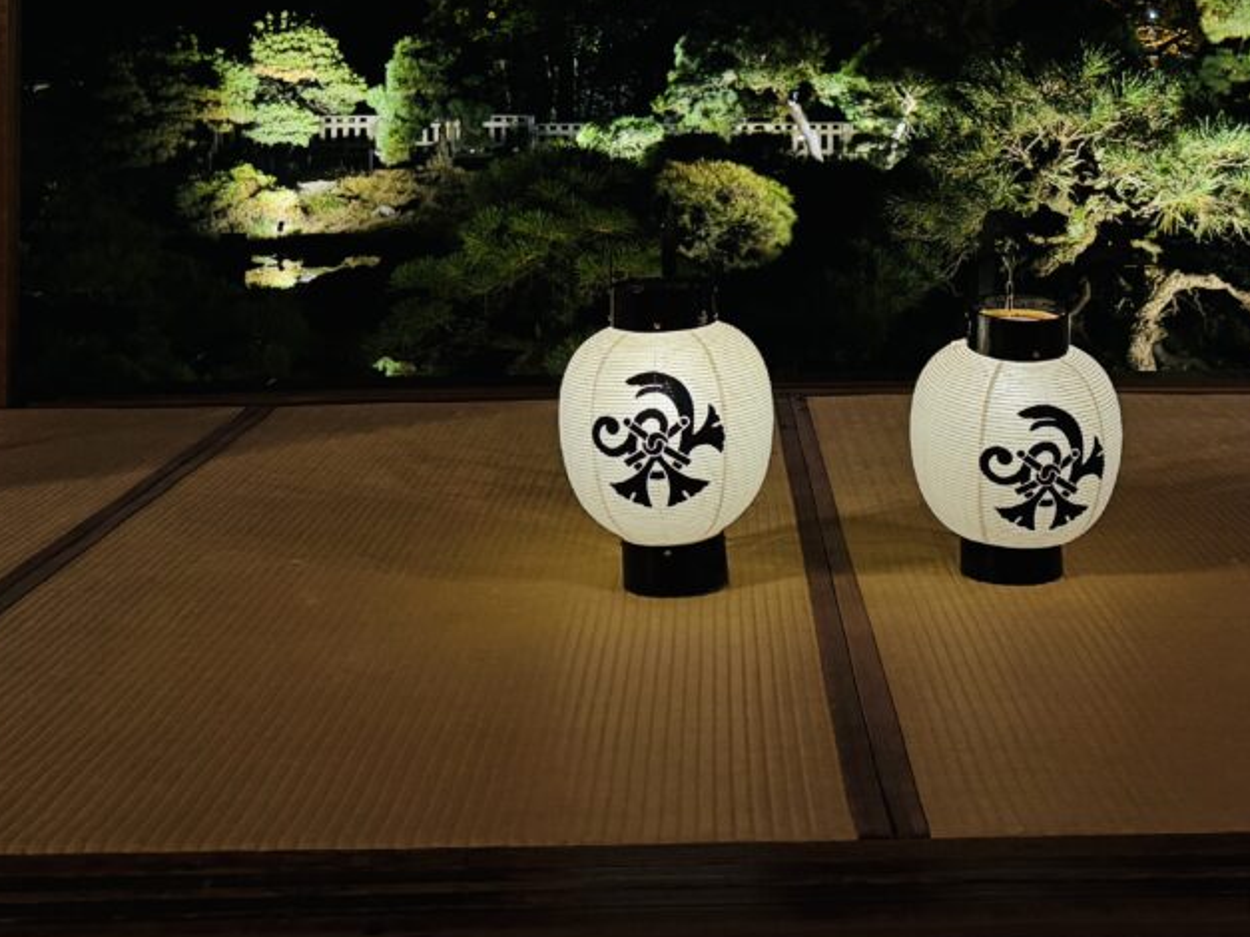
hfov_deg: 38.7
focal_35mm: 49
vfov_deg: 28.4
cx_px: 772
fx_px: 1769
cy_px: 74
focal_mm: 6.76
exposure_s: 1/30
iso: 1250
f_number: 1.78
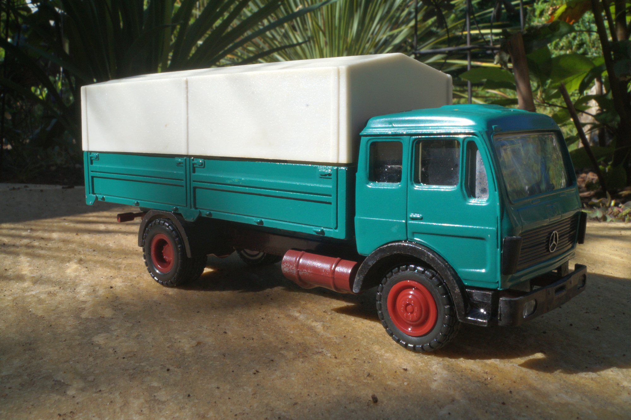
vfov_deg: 34.2
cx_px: 316
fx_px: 683
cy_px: 210
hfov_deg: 49.6
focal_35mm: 39
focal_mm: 26
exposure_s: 1/60
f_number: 25
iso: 250
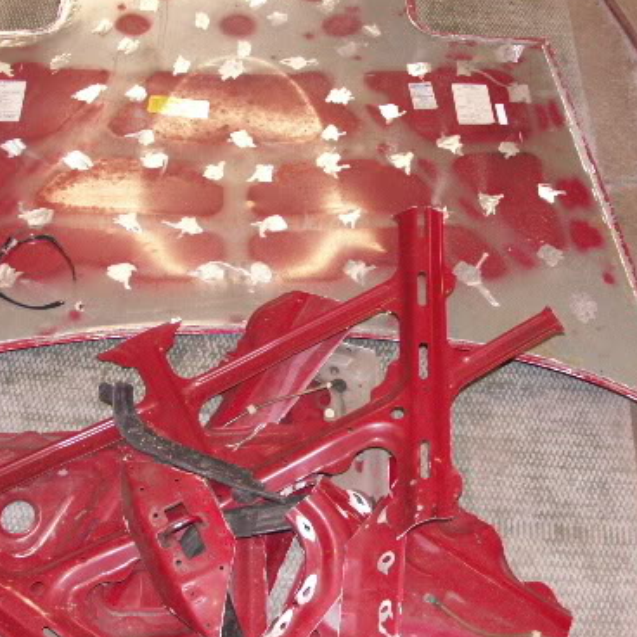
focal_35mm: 43
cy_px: 325
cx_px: 237
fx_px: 895
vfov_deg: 39.2
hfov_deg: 38.9
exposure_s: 1/50
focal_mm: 7.21
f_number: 2.8
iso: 200
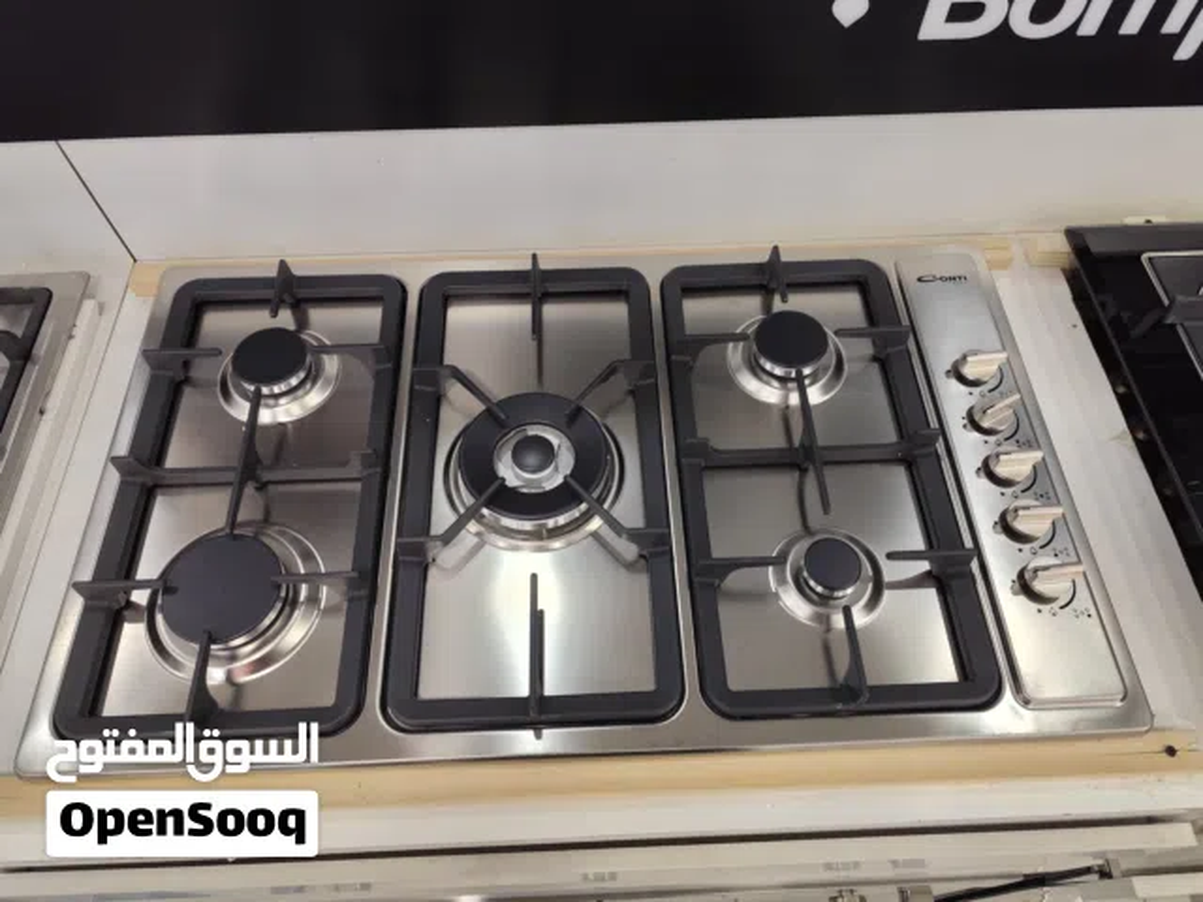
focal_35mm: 23
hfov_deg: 73.9
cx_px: 602
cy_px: 451
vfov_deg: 58.9
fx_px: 799
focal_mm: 6.14
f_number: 1.65
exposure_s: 1/50
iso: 640
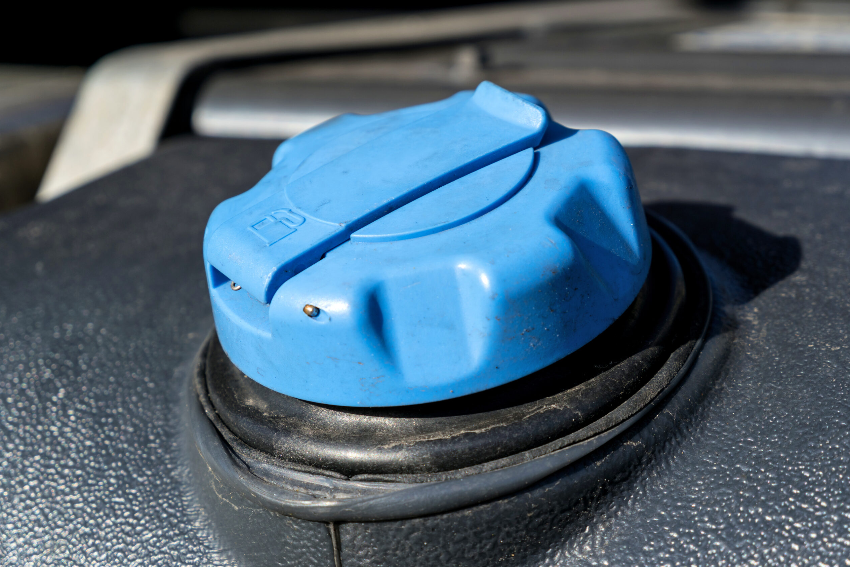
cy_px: 283
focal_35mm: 82
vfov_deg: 16.7
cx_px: 423
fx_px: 1936
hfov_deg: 24.8
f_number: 5.6
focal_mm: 54.2
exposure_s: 1/400
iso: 100
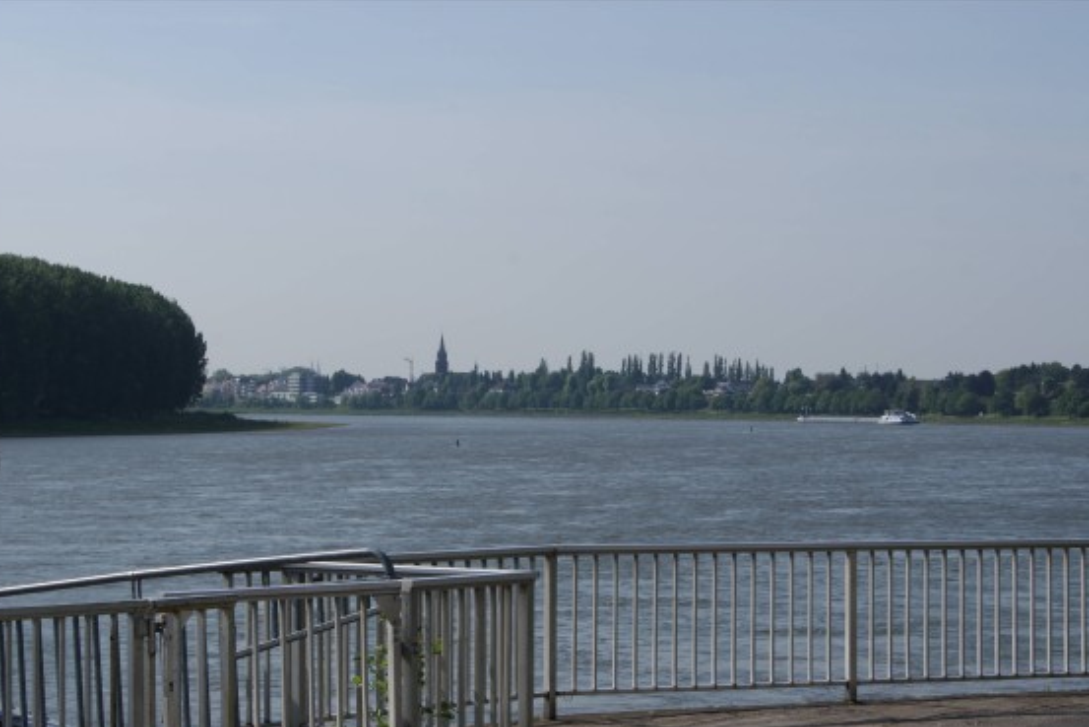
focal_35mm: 90
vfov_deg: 15.3
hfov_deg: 22.7
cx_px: 561
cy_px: 393
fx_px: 2709
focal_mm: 55
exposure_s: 1/160
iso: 100
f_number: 13
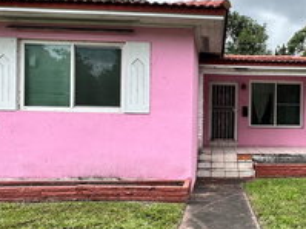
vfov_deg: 39.6
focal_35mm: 36
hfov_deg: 48.9
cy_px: 126
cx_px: 238
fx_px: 318
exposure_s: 1/307
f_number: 2.2
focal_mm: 2.22
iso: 40
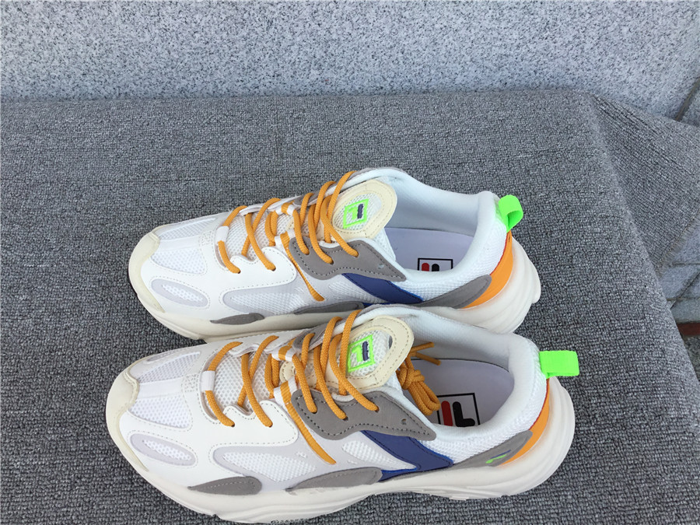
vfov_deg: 45.4
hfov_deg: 58.4
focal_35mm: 31
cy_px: 262
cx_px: 350
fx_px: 627
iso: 25
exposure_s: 1/485
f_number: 2.4
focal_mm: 3.3
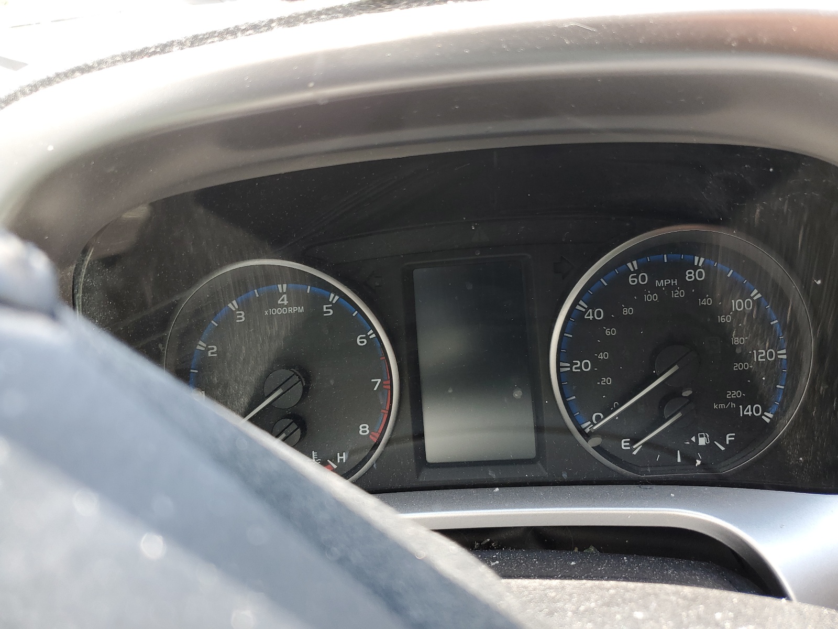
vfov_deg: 53.1
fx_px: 629
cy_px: 314
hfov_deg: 67.3
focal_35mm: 26
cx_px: 419
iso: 50
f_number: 1.5
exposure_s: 1/167
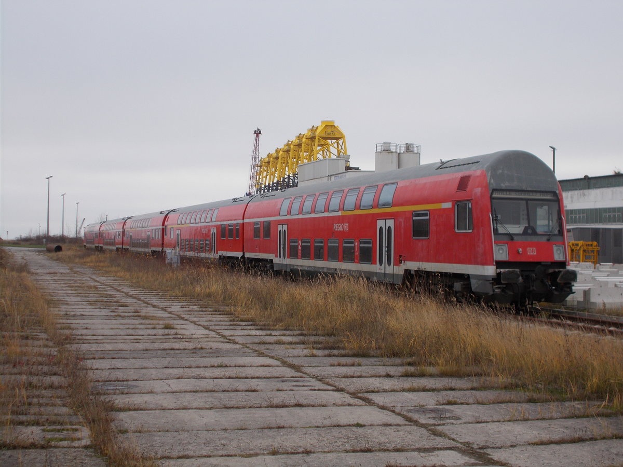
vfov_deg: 29.1
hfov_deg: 38.2
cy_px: 234
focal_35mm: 50
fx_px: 900
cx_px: 312
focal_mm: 9
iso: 80
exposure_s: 1/80
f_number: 4.5
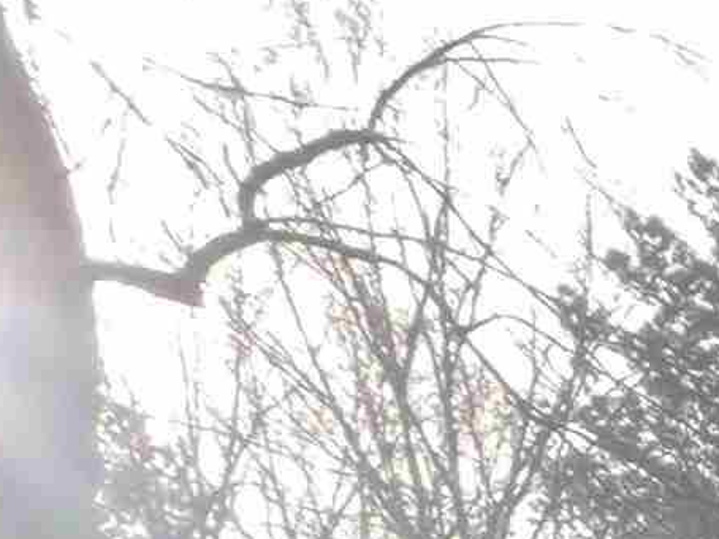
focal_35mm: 88
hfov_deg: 10.6
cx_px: 2309
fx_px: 1827
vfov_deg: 10.5
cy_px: 1701
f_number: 1.8
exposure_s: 1/254
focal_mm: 1.57
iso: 32
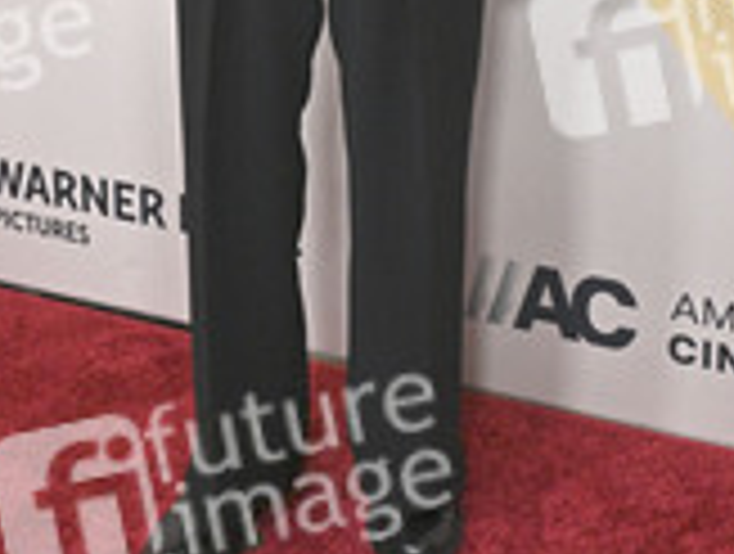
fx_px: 1849
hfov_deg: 22.5
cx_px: 351
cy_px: -194
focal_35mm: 87
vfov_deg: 16.0
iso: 2000
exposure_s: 1/320
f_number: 5.6
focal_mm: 37
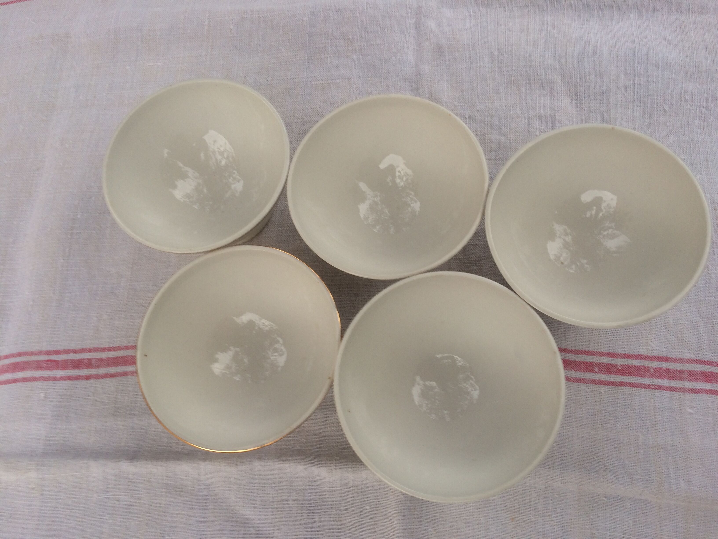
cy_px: 270
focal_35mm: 29
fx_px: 602
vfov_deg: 48.2
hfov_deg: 61.7
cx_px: 359
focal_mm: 4.15
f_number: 2.2
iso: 32
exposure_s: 1/50
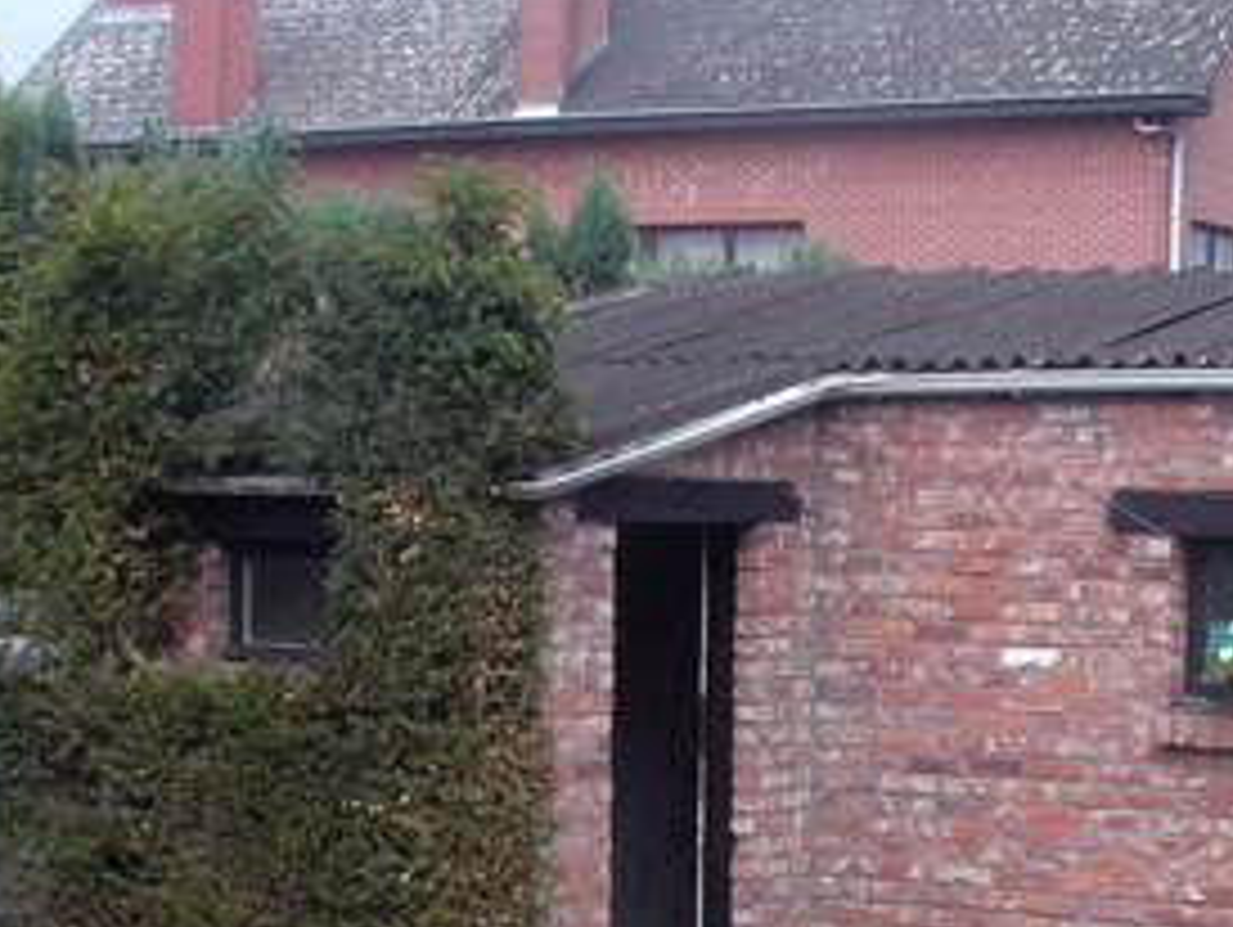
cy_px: 698
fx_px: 3351
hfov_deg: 20.7
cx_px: 864
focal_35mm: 94
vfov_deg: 15.7
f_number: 4.5
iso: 70
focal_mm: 6.6
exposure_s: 1/210
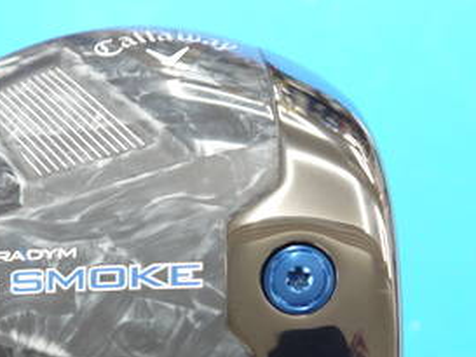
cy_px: 331
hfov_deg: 21.9
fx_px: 1224
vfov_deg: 16.4
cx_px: 145
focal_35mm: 89
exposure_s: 1/60
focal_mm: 19
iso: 500
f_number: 4.1
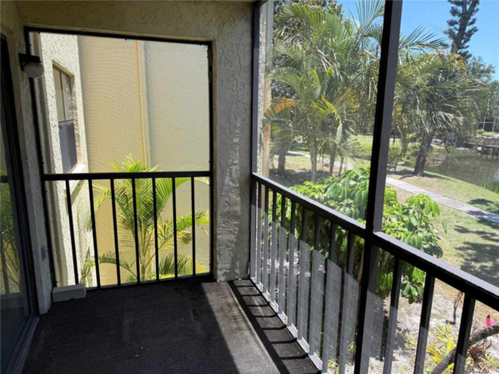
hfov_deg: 71.6
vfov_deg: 56.8
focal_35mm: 24
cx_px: 250
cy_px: 187
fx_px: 346
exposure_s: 1/1091
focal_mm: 6.76
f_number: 1.78
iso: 80
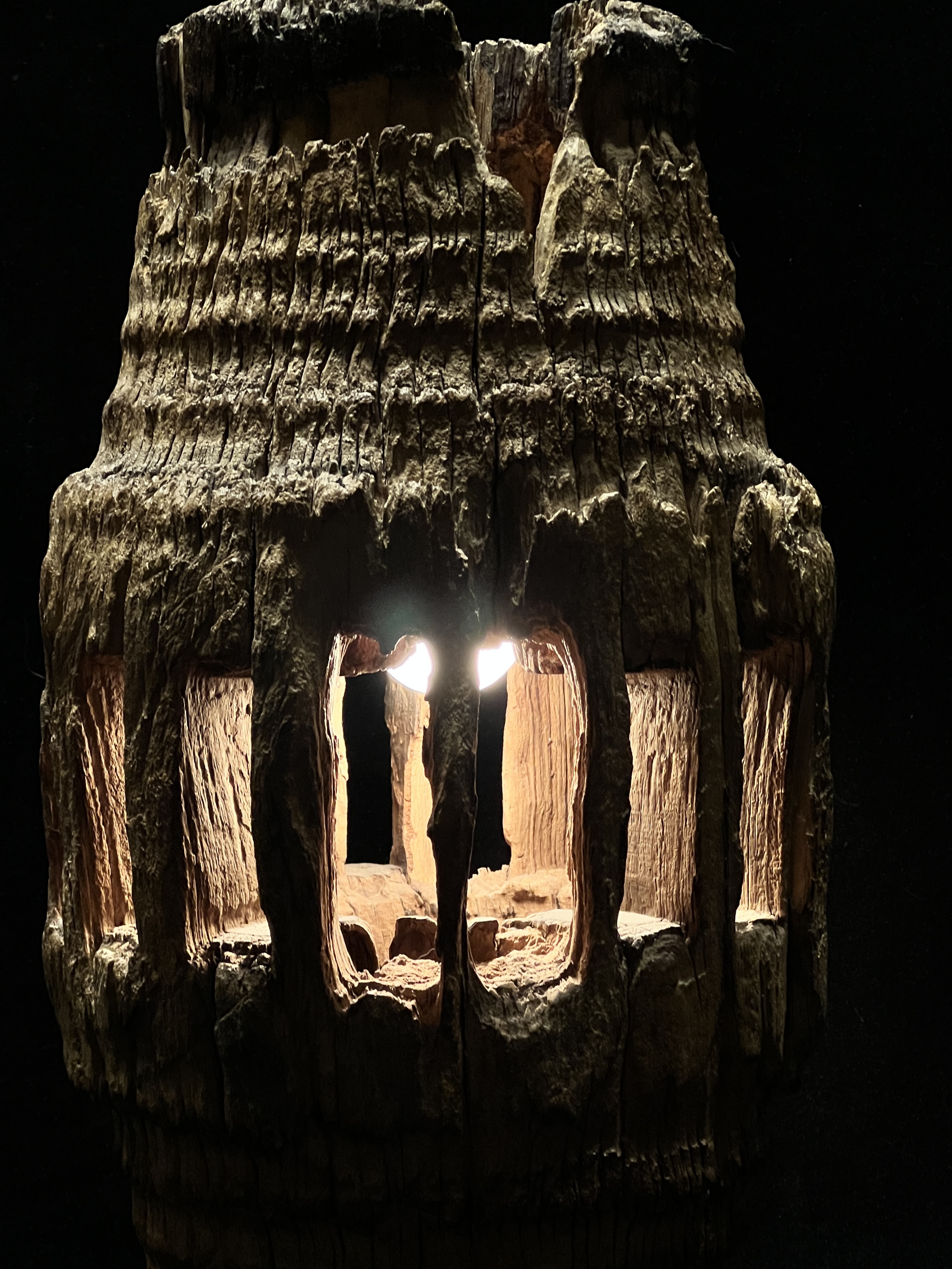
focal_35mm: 77
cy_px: 634
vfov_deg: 25.3
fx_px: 2823
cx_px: 476
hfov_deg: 19.1
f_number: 2.8
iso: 160
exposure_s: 1/50
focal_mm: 9
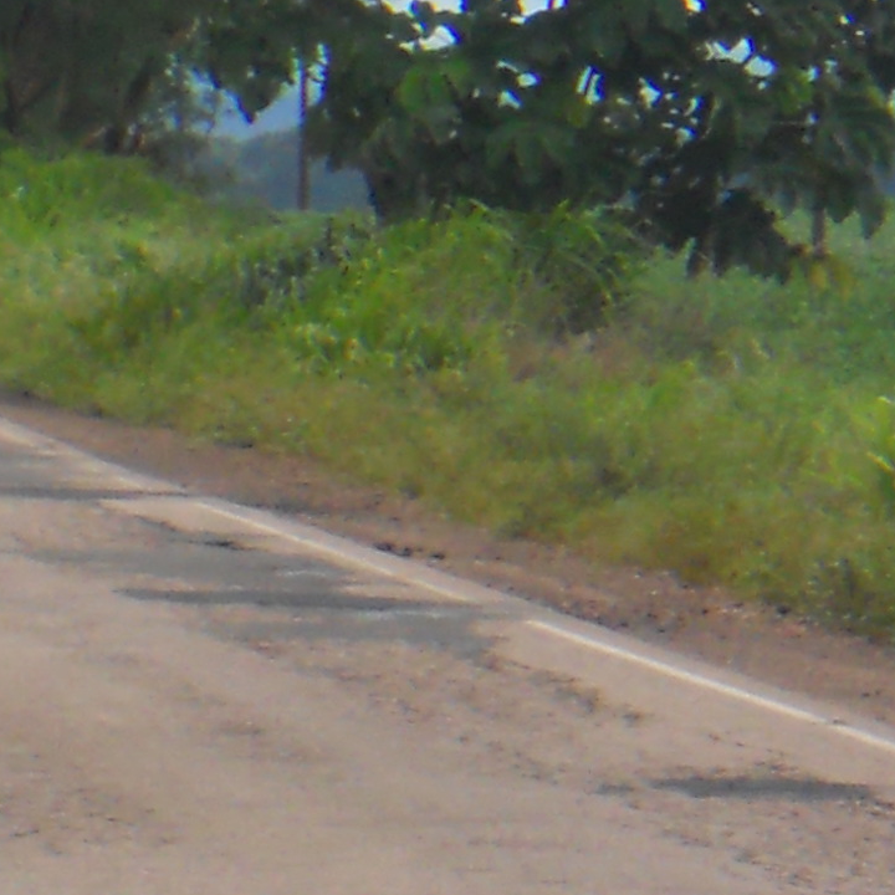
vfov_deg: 2.6
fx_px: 20096
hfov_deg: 2.5
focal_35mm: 687
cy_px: 272
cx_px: -449
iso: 160
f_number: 6.6
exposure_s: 1/500
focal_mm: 25
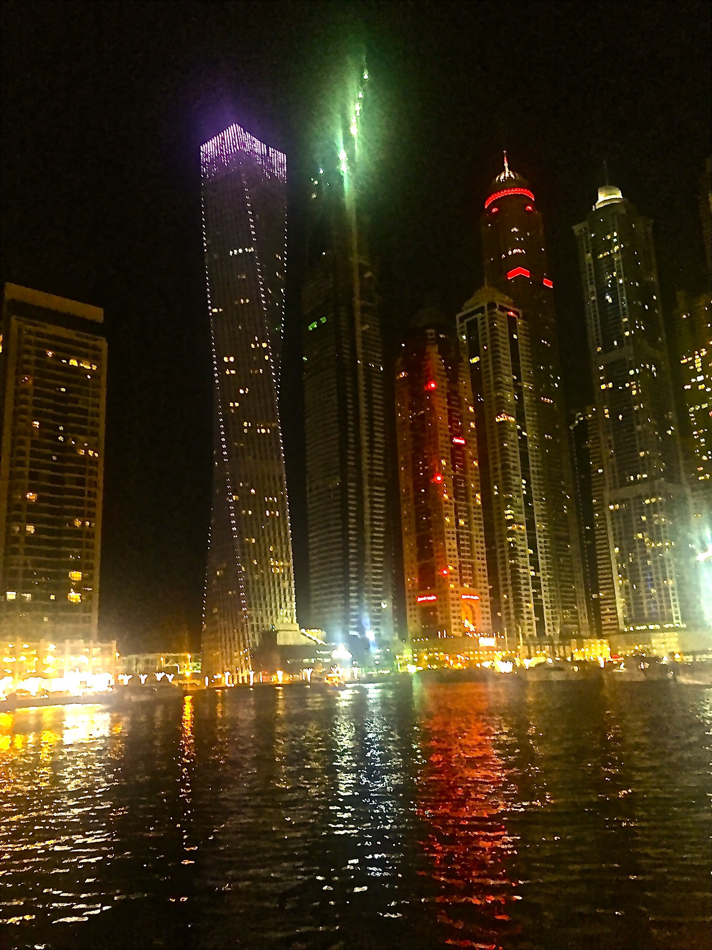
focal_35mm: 29
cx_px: 356
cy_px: 475
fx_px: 795
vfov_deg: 61.7
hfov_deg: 48.2
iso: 1000
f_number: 2.2
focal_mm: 4.15
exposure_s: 1/17
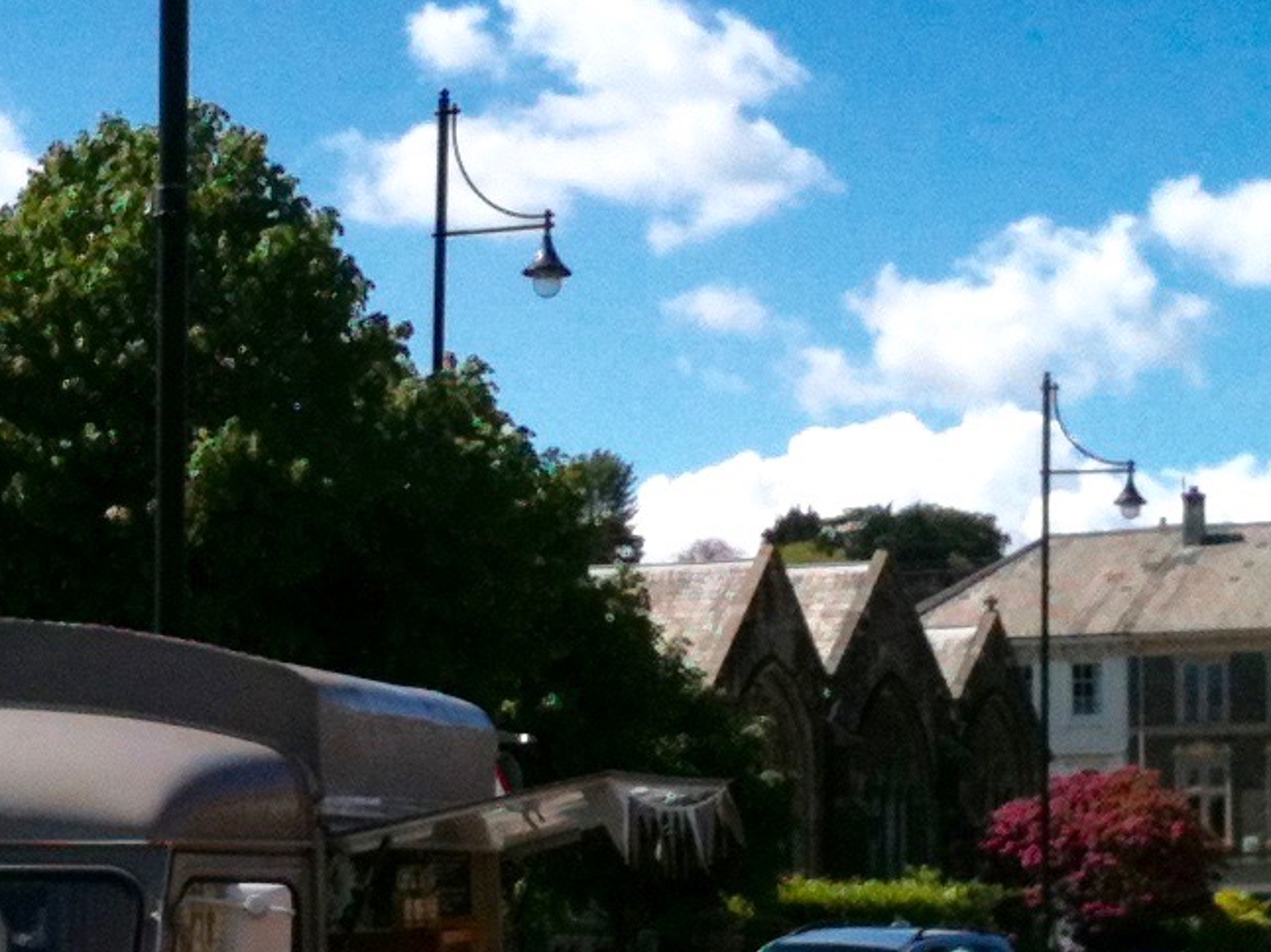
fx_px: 4074
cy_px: 588
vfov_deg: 13.3
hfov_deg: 17.7
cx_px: 395
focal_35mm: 111
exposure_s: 1/1578
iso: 64
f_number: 2.8
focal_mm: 3.85
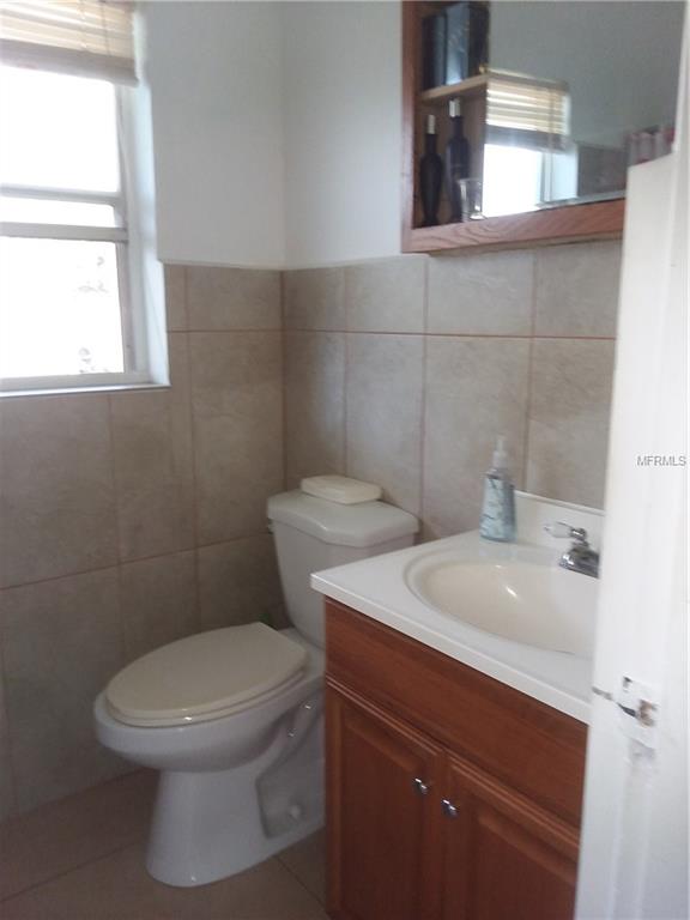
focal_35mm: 27
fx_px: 718
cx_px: 345
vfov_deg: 65.3
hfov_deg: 51.4
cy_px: 460
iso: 80
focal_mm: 2.91
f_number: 1.9
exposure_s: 1/30
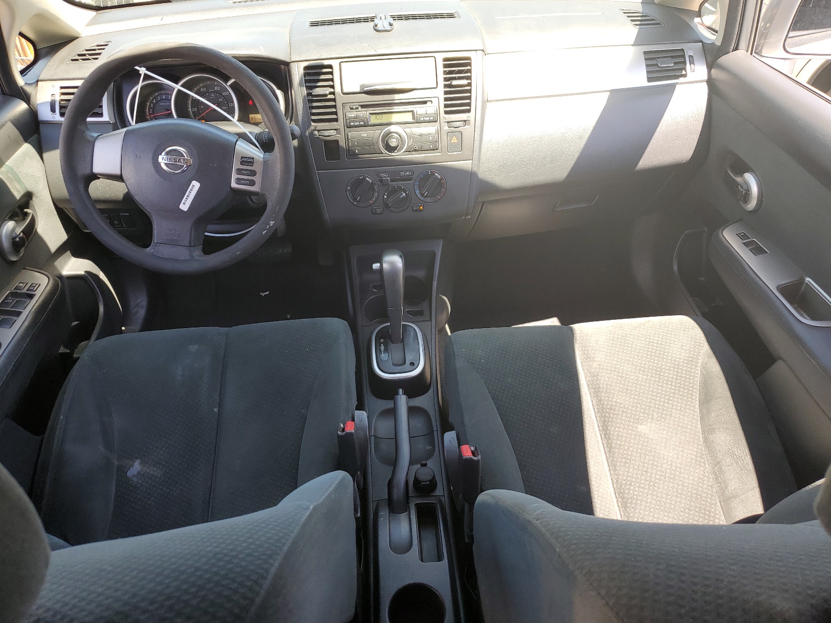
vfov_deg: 53.1
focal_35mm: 26
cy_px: 312
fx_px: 624
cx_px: 416
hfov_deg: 67.3
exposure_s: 1/192
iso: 50
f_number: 1.5
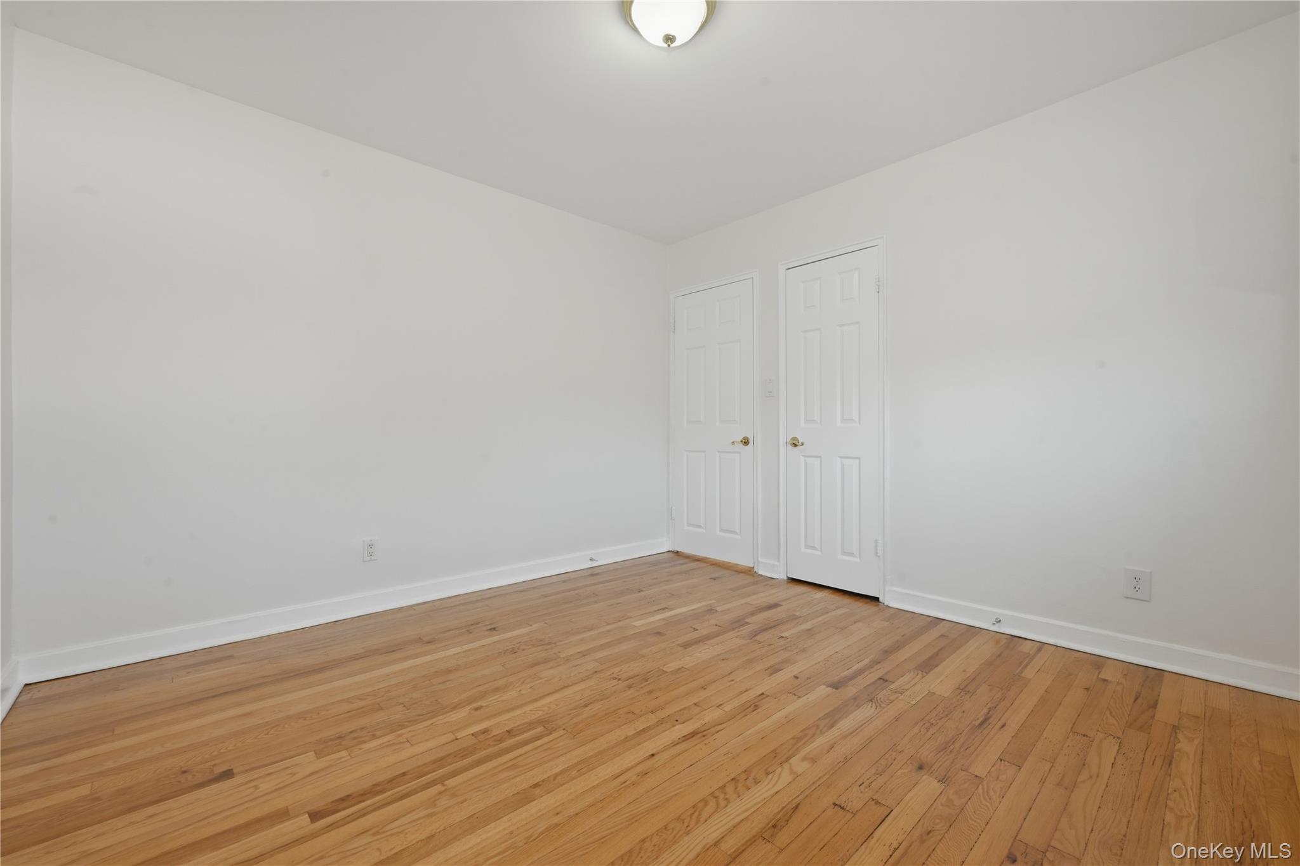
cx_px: 650
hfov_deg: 100.4
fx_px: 542
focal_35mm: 15
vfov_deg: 77.3
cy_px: 433
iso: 250
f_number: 11
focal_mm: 15
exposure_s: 1/8
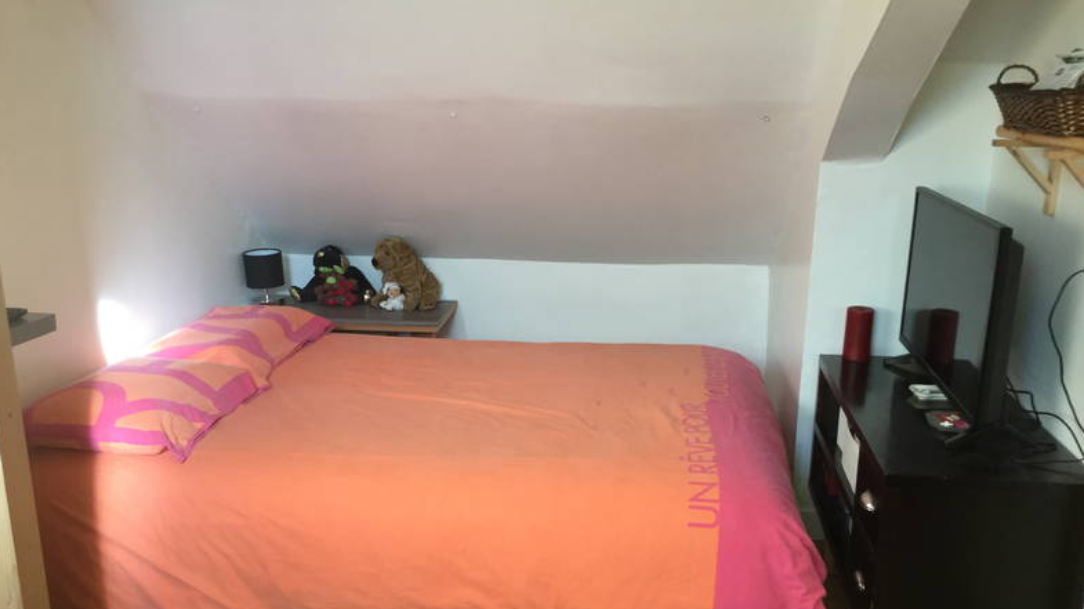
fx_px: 977
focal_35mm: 34
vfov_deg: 34.5
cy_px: 365
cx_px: 540
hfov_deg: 58.0
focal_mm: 3.3
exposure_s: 1/33
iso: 80
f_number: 2.4
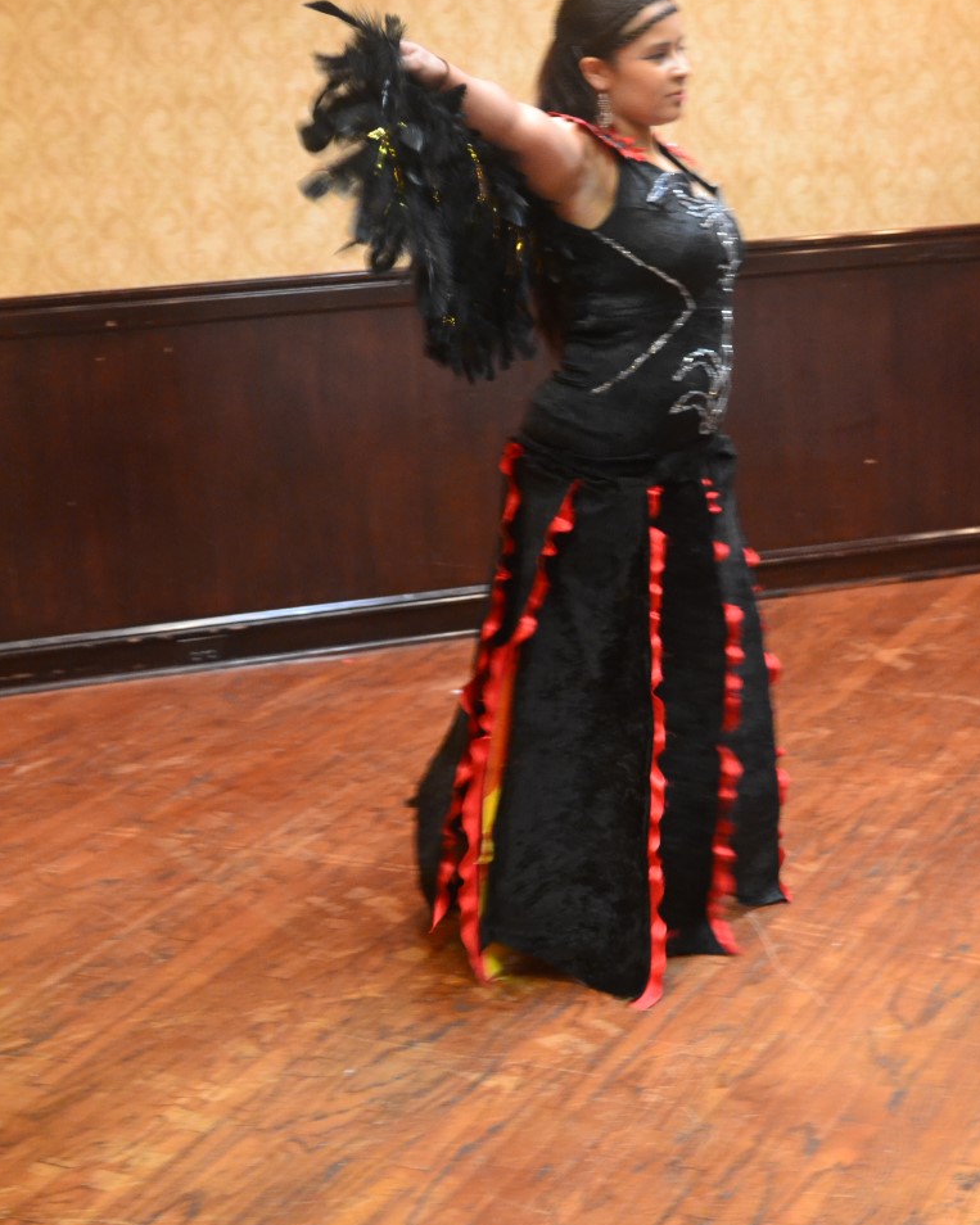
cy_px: 587
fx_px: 2466
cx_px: 492
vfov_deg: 27.9
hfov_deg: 22.5
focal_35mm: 68
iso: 3200
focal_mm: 40
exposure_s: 1/10
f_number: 5.3
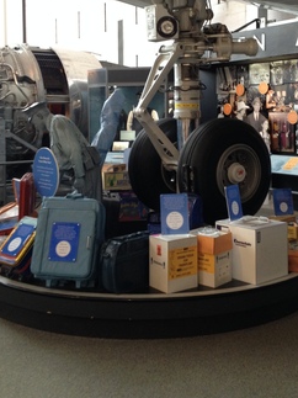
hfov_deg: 28.0
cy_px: 131
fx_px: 597
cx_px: 170
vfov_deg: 36.4
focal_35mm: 52
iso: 125
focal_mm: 4.28
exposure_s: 1/20
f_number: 2.4
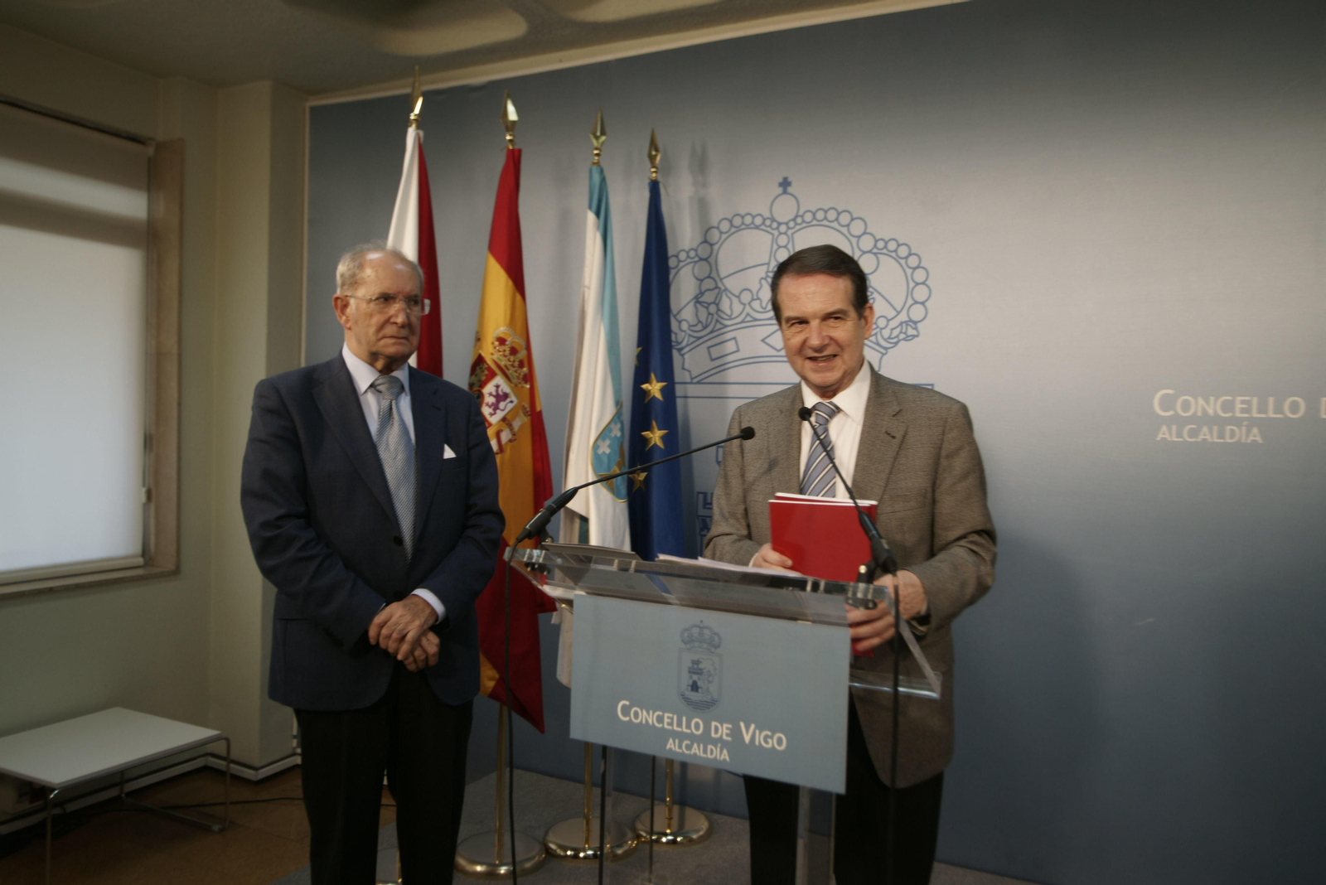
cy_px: 442
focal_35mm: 26
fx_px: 958
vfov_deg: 49.6
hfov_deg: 69.4
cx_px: 663
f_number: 4.5
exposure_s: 1/40
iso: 200
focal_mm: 26
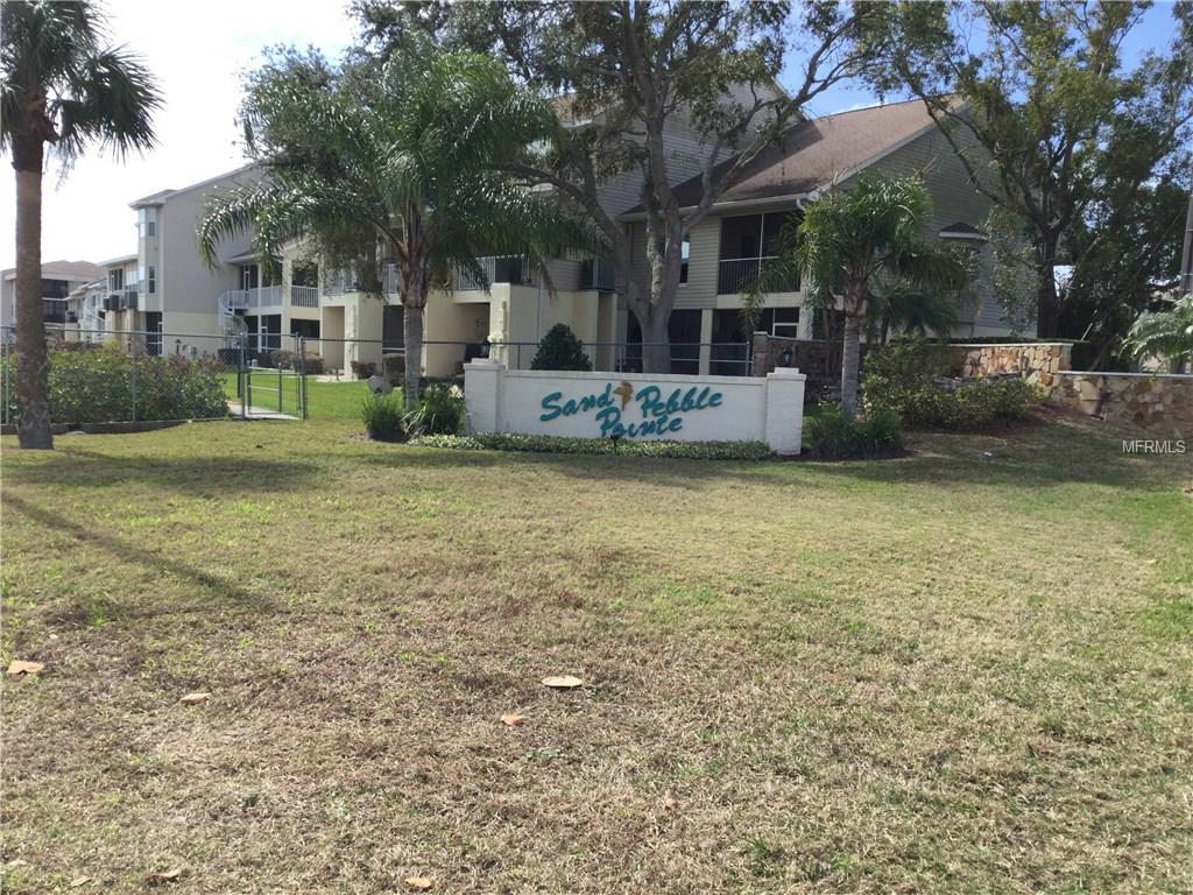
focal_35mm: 31
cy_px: 448
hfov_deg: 58.4
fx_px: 1068
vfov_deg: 45.4
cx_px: 596
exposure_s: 1/741
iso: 25
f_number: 2.4
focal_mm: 3.3
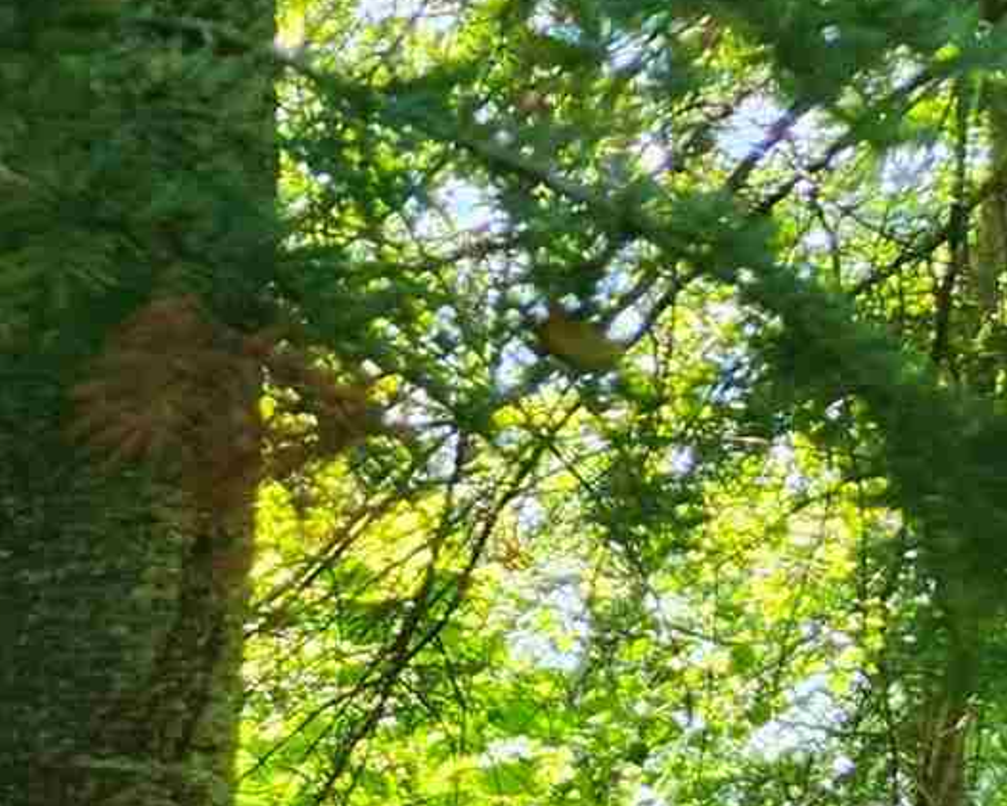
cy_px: 1518
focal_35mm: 131
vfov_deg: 10.9
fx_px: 3905
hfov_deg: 12.2
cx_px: -1288
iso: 50
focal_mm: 5.4
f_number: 1.8
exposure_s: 1/180
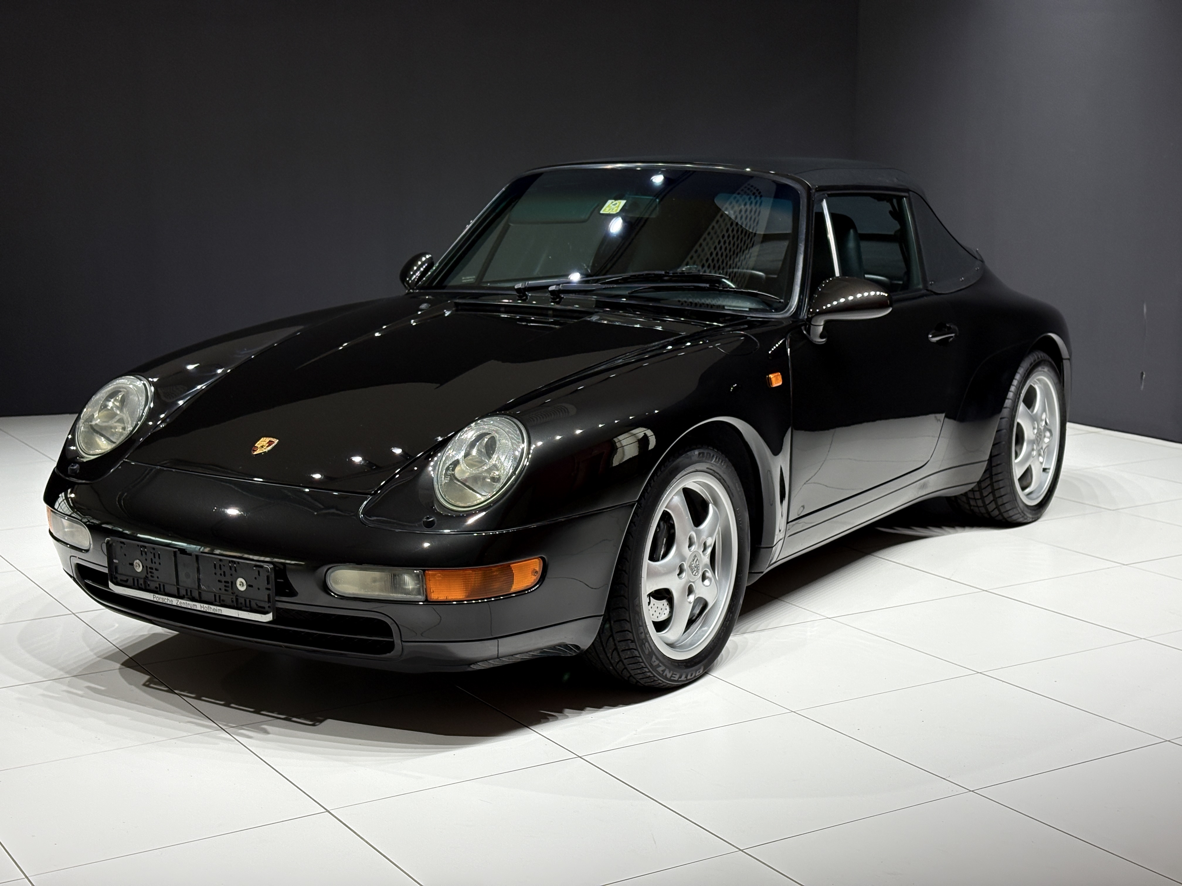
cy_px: 443
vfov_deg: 28.0
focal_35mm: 52
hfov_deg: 36.8
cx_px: 591
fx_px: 1776
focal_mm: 5.96
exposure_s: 1/100
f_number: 1.6
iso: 50
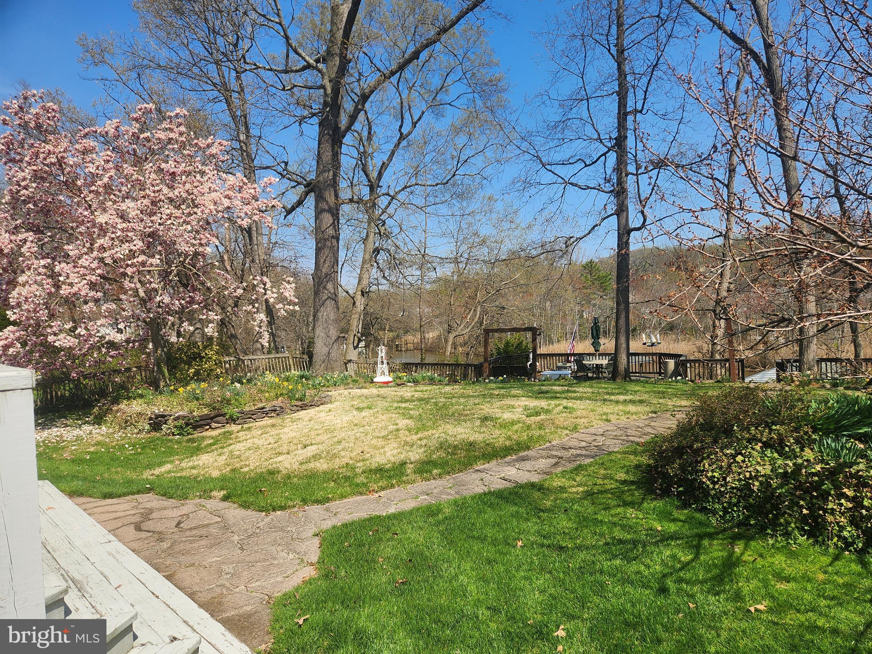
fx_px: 579
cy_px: 327
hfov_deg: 73.9
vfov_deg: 58.9
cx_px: 436
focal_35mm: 23
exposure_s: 1/1422
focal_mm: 5.4
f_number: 1.8
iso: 20
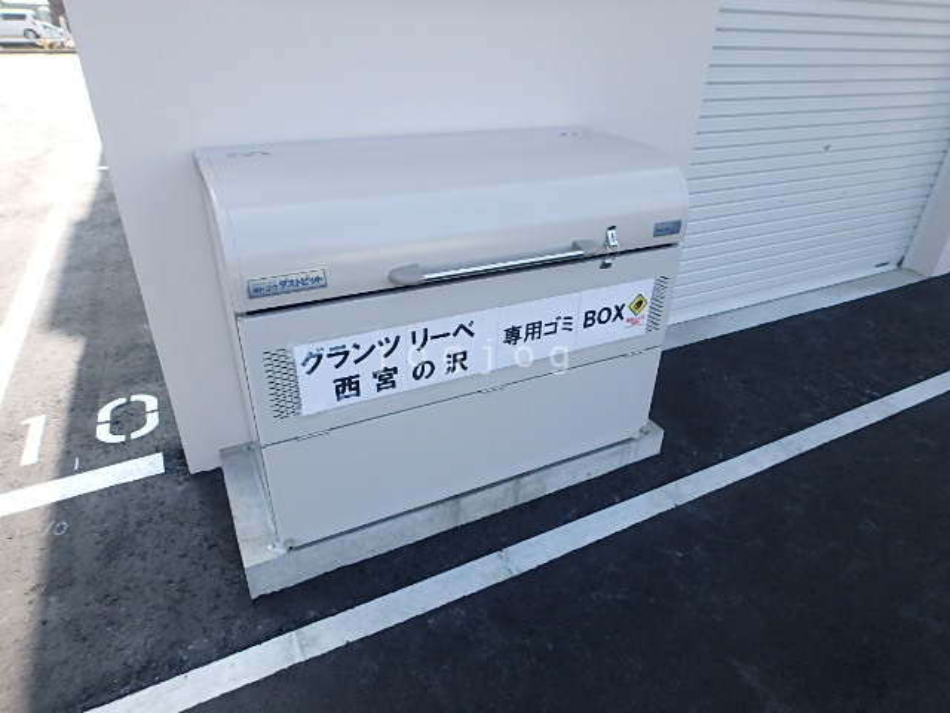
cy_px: 356
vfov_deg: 63.4
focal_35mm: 21
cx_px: 475
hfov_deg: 79.0
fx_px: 576
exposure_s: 1/320
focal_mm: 3.7
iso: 125
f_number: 3.5
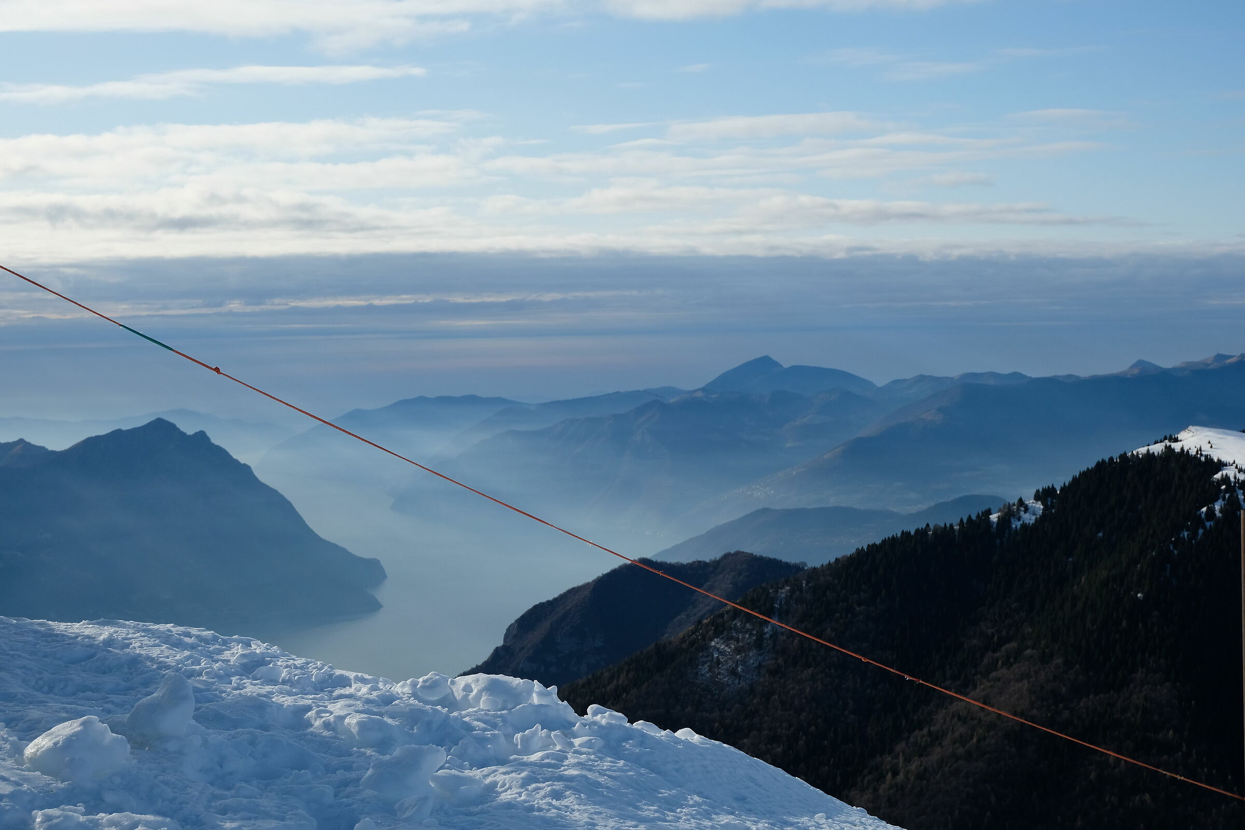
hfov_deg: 34.5
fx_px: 2006
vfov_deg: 23.4
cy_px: 415
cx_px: 622
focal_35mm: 58
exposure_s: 1/1100
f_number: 8
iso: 400
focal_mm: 38.5
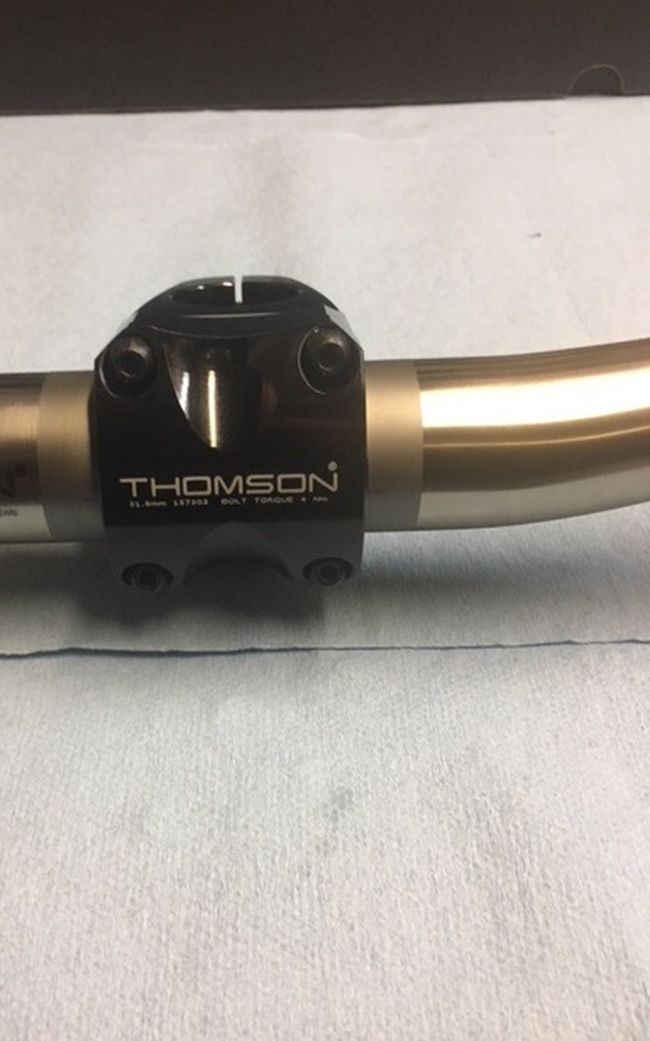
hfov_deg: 39.2
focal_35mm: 32
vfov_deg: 59.7
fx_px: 908
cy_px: 538
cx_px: 247
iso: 160
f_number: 2.2
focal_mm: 4.15
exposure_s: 1/30
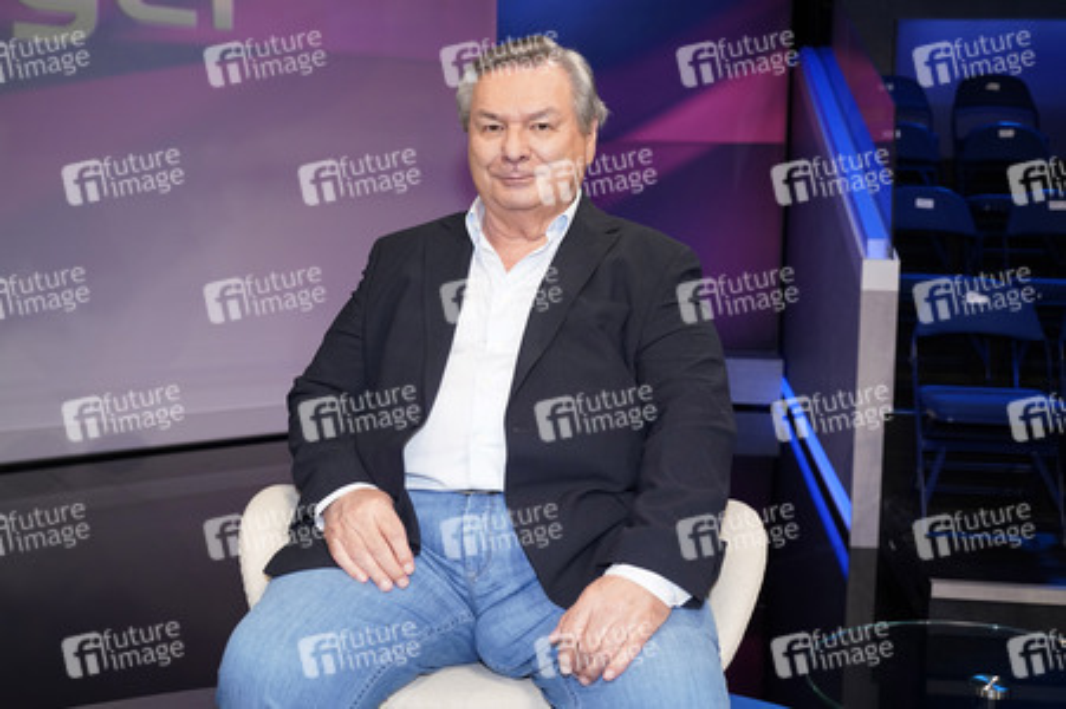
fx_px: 1095
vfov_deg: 35.9
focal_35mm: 37
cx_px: 533
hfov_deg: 51.9
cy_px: 354
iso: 2000
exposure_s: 1/160
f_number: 5
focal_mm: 37
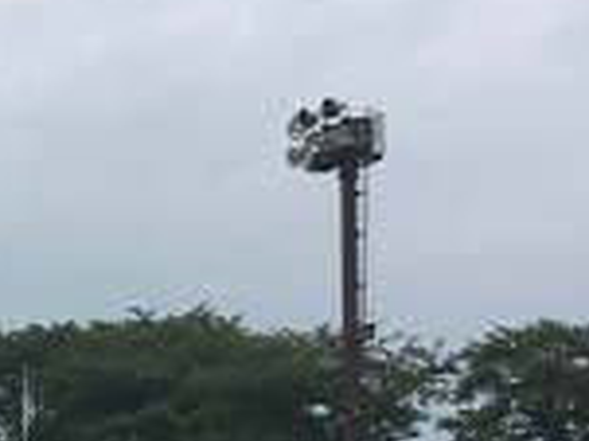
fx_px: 1394
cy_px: 433
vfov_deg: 17.6
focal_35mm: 82
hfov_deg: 22.6
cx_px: -51
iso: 25
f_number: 2.4
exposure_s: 1/849
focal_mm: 3.3
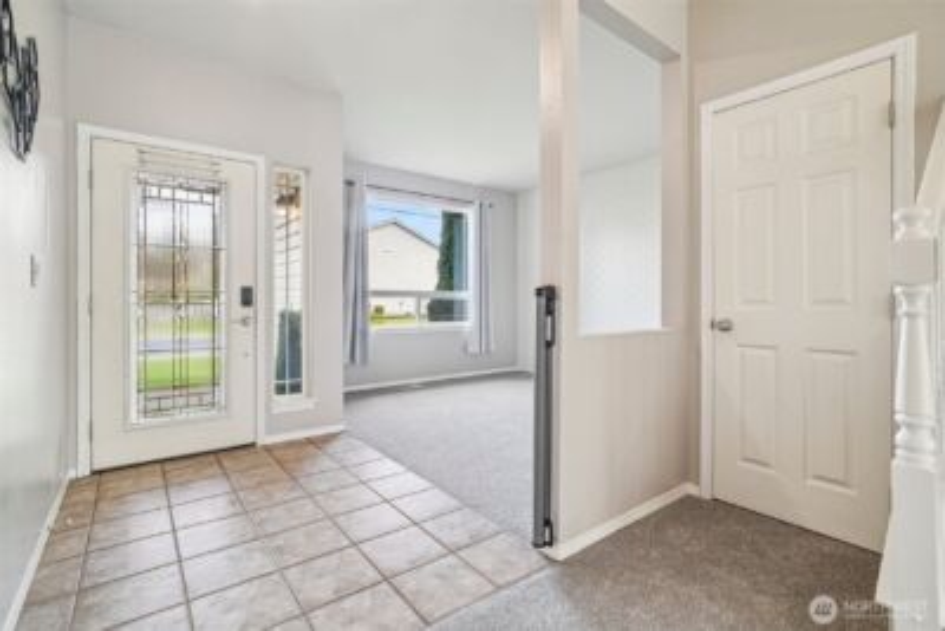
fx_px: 420
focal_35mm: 16
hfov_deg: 96.7
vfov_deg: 73.8
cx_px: 472
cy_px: 316
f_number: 8
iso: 1600
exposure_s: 1/60
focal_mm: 16
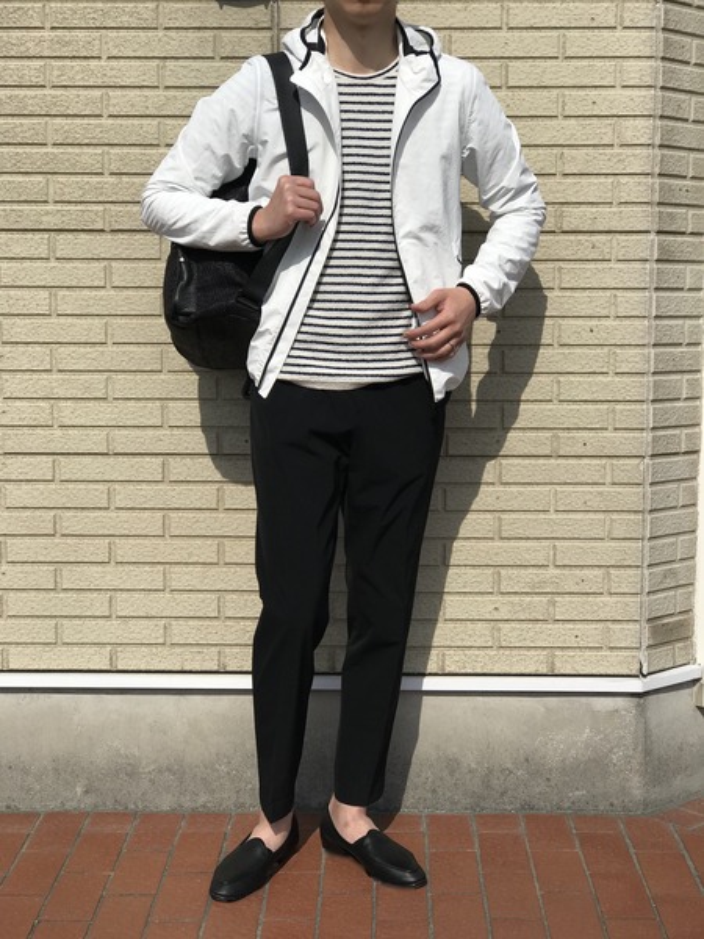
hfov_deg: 25.7
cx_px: 352
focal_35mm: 57
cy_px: 470
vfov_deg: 33.8
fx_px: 1546
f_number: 2.8
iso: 20
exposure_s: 1/1996
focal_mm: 6.6
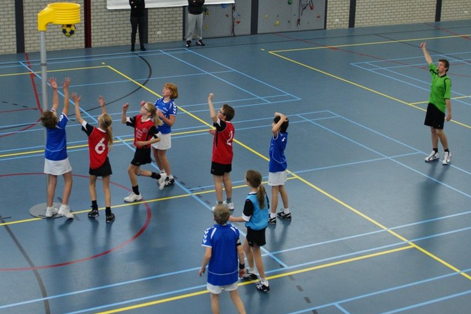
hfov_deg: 33.4
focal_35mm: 60
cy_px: 114
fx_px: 784
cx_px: 208
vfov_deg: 22.5
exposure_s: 1/160
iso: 800
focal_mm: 28
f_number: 3.5
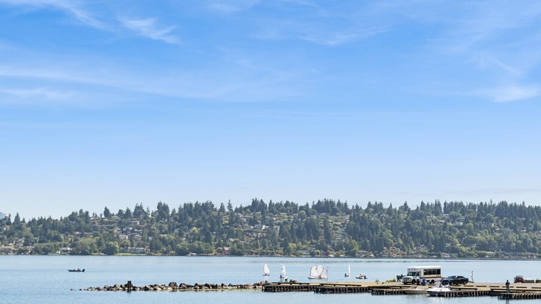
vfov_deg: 13.7
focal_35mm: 88
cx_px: 468
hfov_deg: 23.7
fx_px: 1262
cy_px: 138
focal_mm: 45
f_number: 8
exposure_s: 1/1000
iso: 200
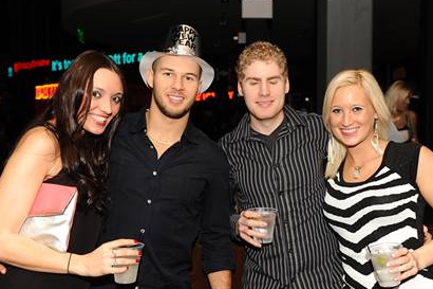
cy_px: 164
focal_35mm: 47
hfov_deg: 41.9
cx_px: 232
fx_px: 565
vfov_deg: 28.6
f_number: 4.8
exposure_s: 1/250
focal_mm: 35
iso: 800
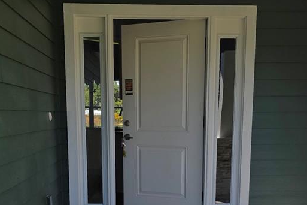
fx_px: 478
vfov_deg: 23.2
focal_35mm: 56
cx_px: 153
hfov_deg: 35.6
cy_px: 203
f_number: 1.7
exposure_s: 1/500
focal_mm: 6.3
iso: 12
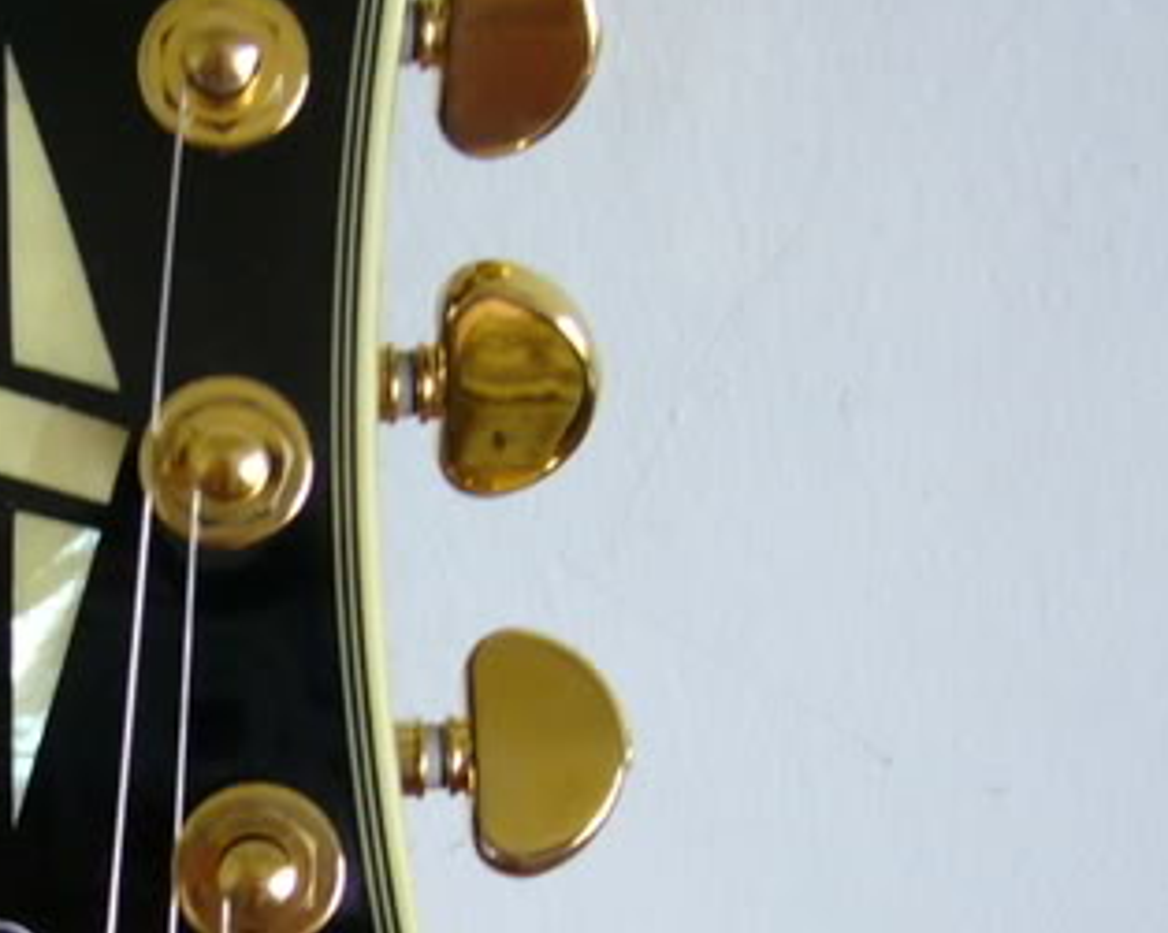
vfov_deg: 17.6
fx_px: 3007
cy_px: 684
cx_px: 119
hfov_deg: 21.5
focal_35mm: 87
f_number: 2.8
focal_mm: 5.8
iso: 160
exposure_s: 1/15
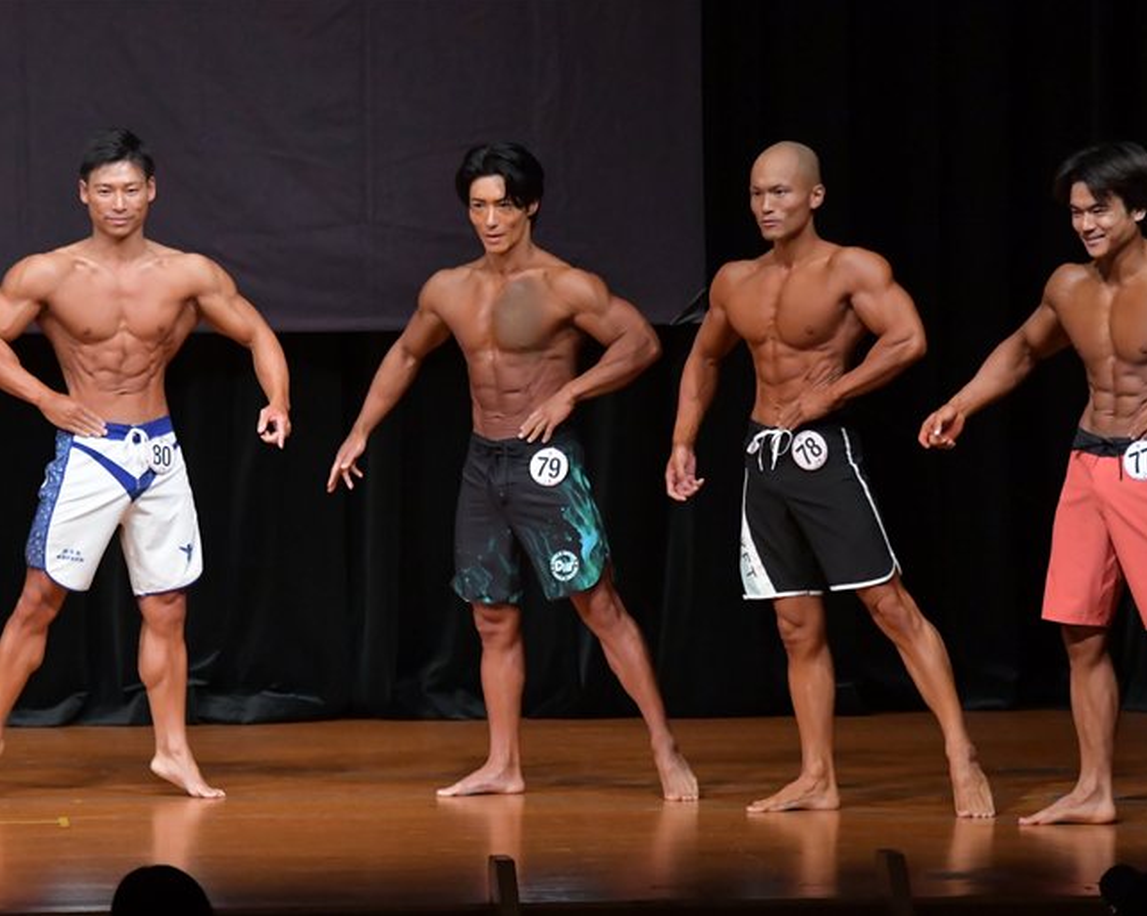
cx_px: 519
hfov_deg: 7.1
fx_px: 9229
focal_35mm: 272
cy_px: 457
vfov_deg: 5.7
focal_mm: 160
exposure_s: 1/400
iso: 5000
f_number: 5.6
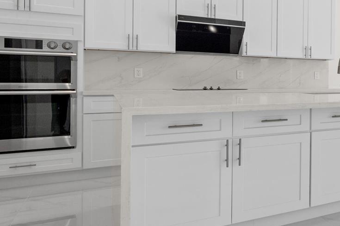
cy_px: 85
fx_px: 368
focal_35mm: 39
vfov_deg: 34.0
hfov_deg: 36.3
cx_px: 422
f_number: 2.8
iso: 160
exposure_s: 1/320
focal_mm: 14
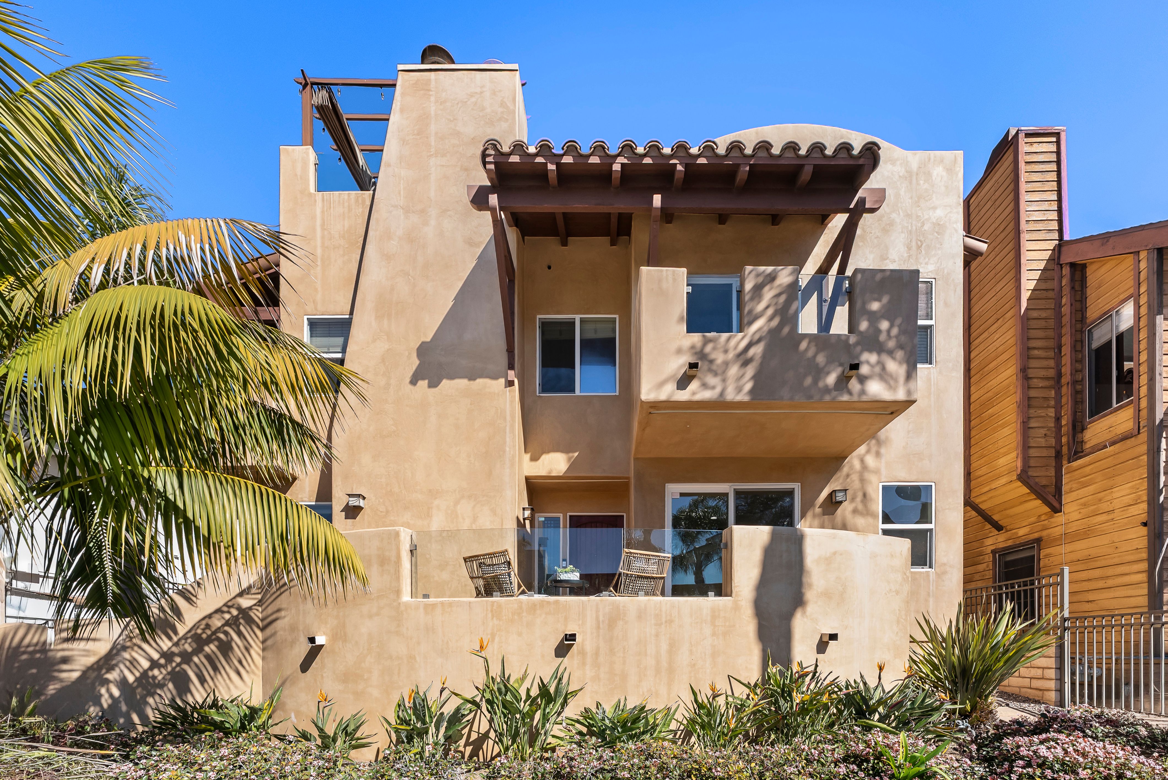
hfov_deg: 96.7
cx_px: 584
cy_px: 390
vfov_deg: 73.8
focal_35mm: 16
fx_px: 519
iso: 500
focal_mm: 16
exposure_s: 1/500
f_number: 8
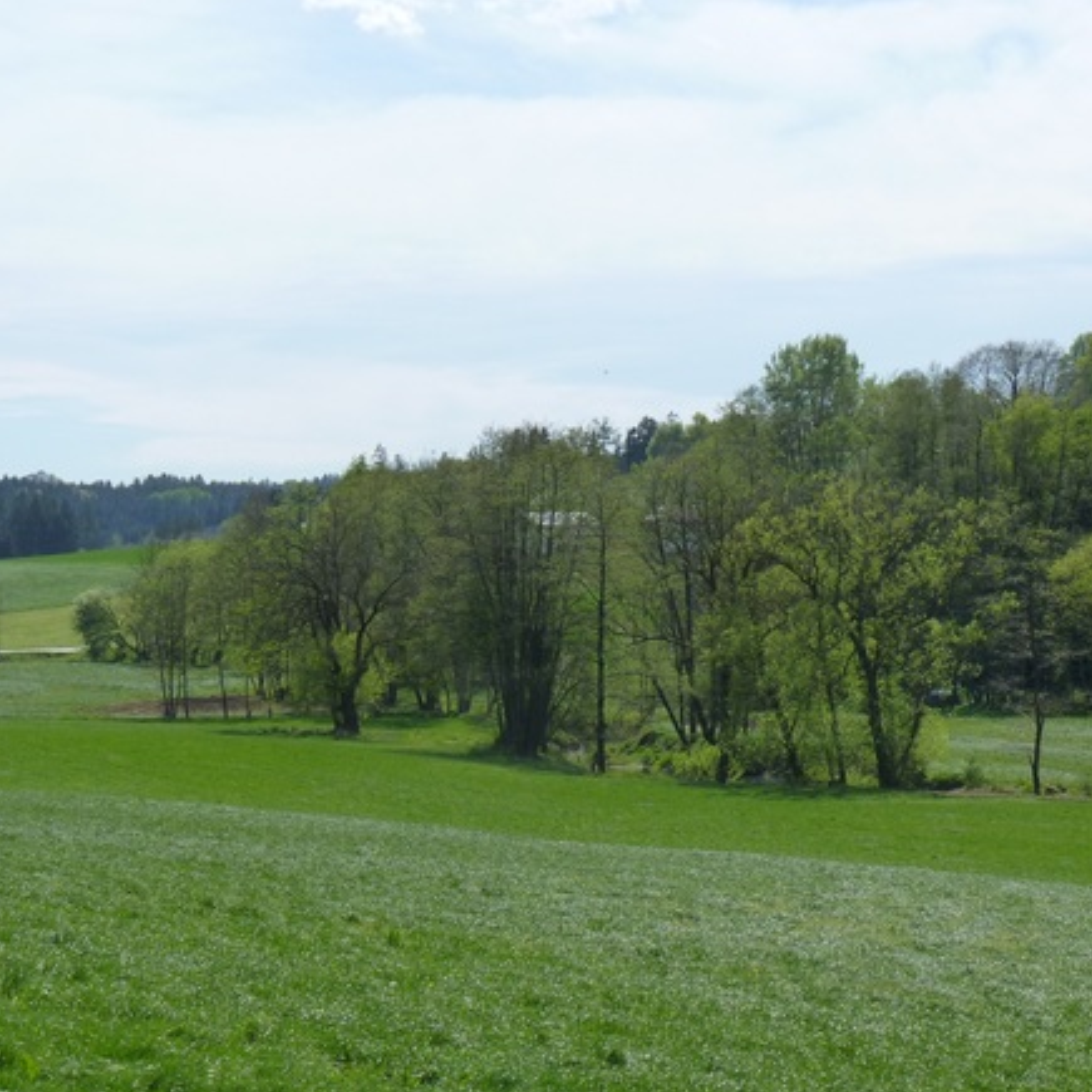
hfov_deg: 15.5
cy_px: 550
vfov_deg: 15.6
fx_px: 3997
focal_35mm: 112
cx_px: 626
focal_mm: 16.7
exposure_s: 1/400
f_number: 5.6
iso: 125
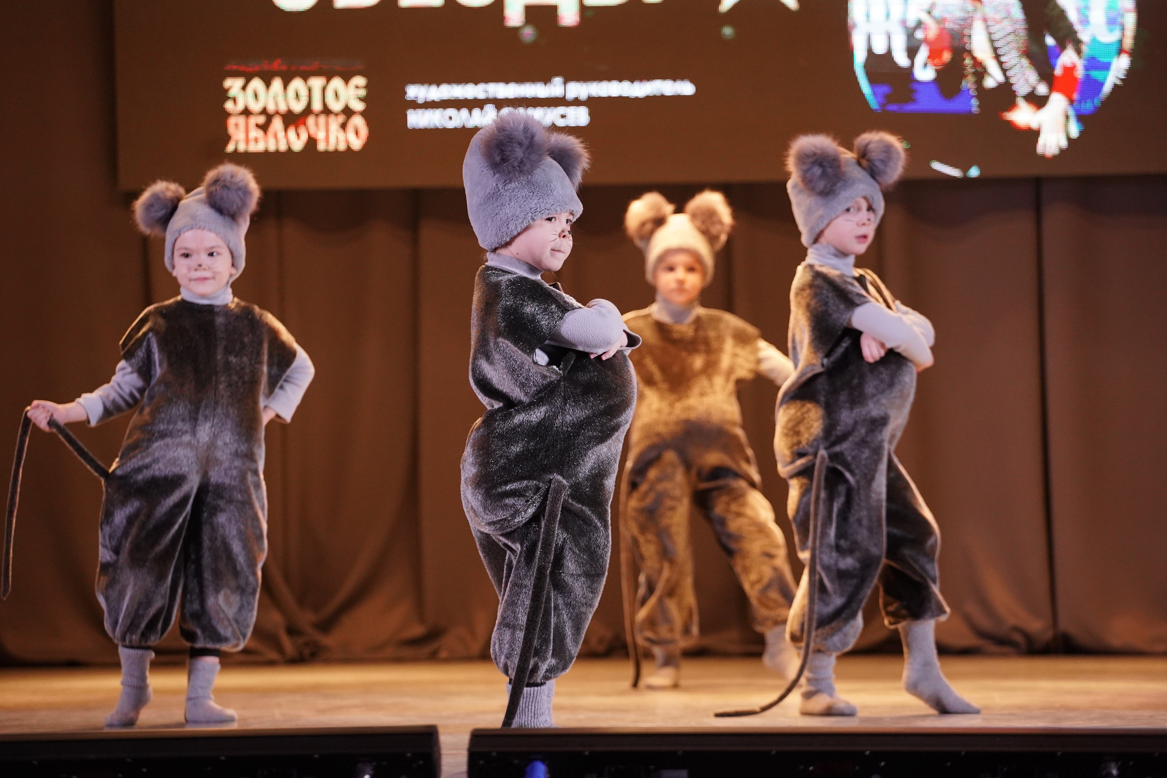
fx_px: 4247
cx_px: 584
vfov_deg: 10.5
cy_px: 389
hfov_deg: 15.6
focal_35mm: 131
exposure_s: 1/500
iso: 3200
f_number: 4
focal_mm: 131
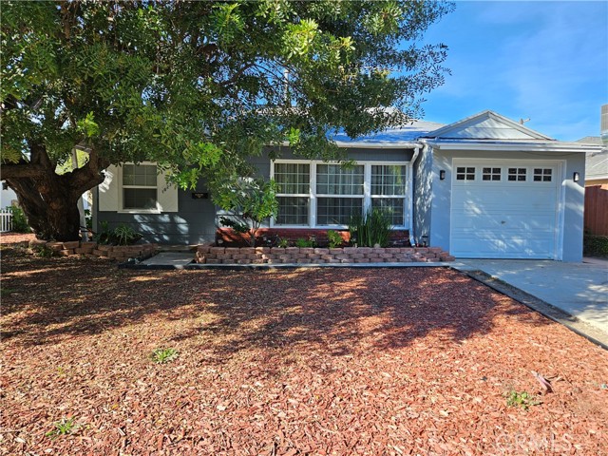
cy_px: 228
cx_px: 304
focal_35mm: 23
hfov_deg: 73.9
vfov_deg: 58.9
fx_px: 404
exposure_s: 1/532
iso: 25
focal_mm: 5.4
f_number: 1.8
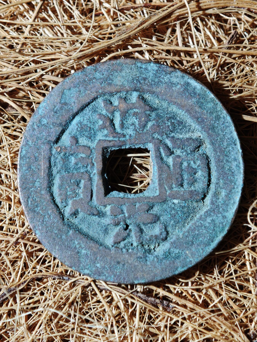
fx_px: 911
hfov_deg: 16.1
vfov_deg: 21.3
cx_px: 128
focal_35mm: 92
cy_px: 171
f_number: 2
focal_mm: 9
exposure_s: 1/100
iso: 250
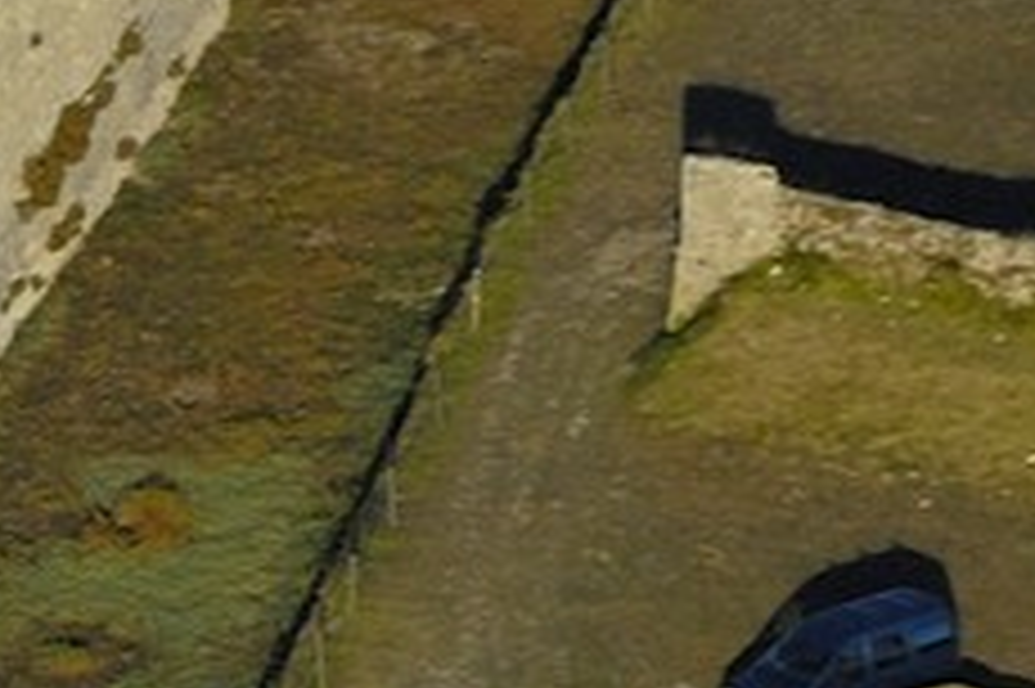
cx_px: -2542
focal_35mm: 1150
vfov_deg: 1.2
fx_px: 33038
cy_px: 859
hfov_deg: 1.8
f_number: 5
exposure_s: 1/1250
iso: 100
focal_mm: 110
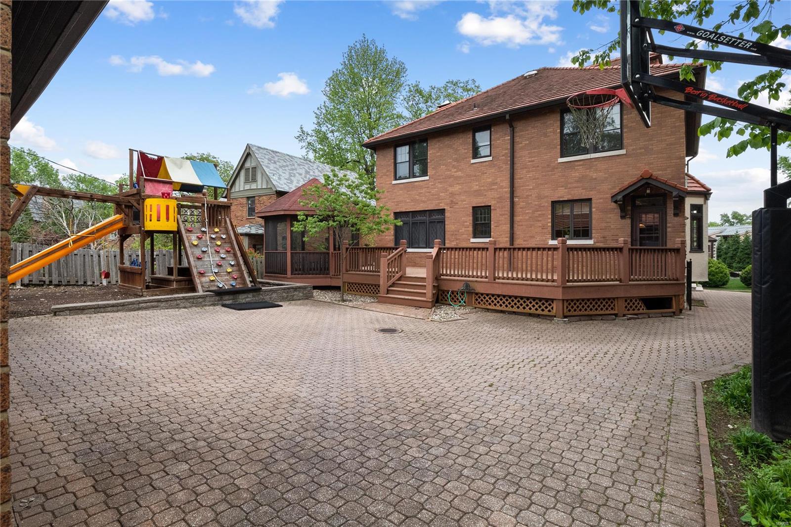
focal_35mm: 16
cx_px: 396
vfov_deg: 73.7
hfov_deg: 96.7
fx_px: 351
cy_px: 264
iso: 400
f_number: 7.1
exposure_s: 1/640
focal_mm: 8
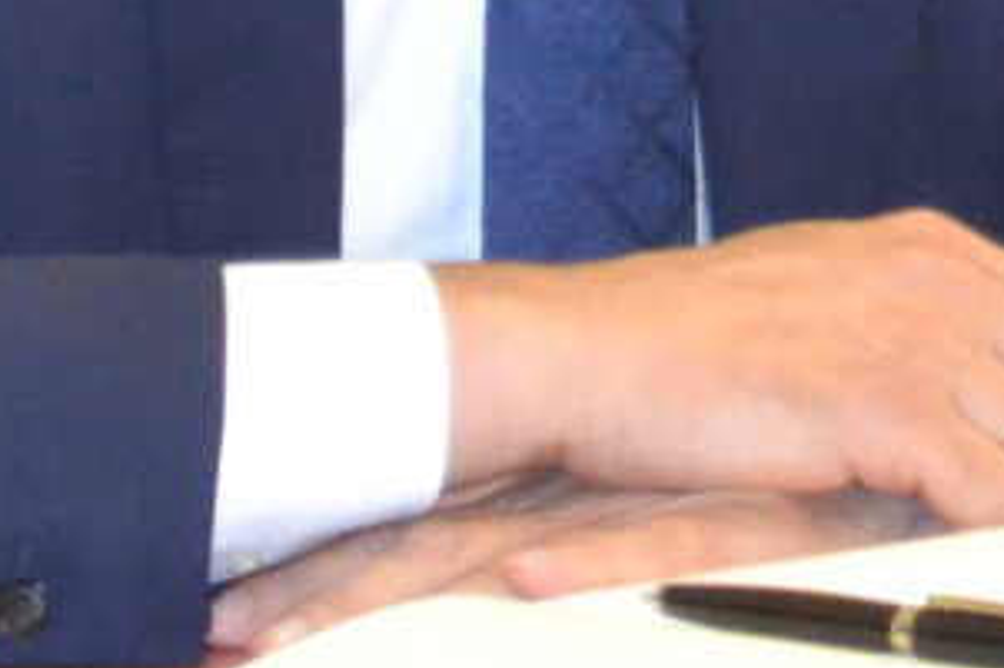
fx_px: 15592
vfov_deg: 2.4
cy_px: -1195
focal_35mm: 559
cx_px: 1396
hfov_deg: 3.7
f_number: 5.6
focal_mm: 55
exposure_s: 1/60
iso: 3200
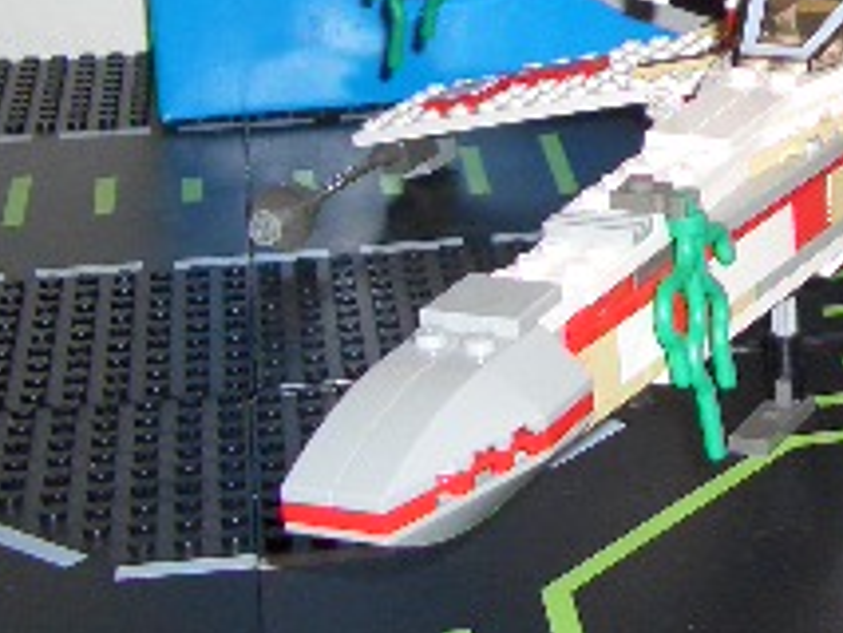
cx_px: 1069
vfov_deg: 13.9
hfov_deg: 17.6
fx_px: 2558
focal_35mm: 105
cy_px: -32
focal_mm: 5.8
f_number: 2.6
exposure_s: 1/60
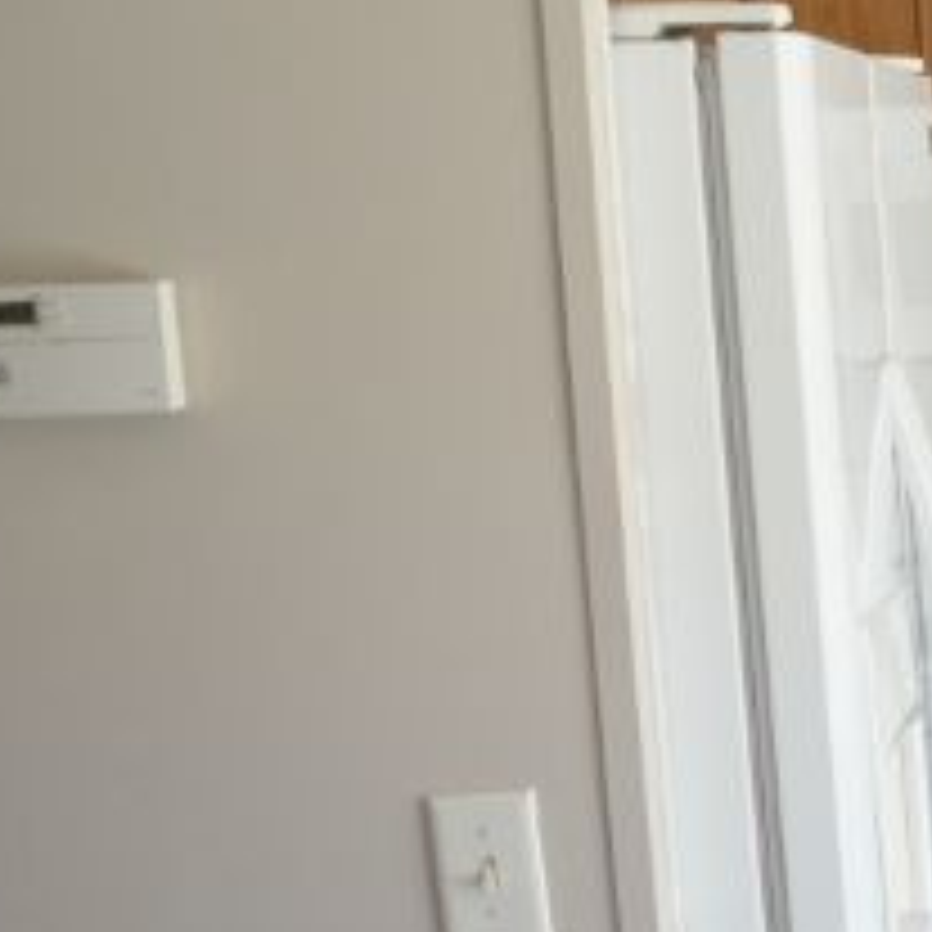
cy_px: 698
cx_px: 2166
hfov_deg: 13.3
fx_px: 3077
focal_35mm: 101
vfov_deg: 17.1
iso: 1000
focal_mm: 24
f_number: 4
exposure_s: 1/250
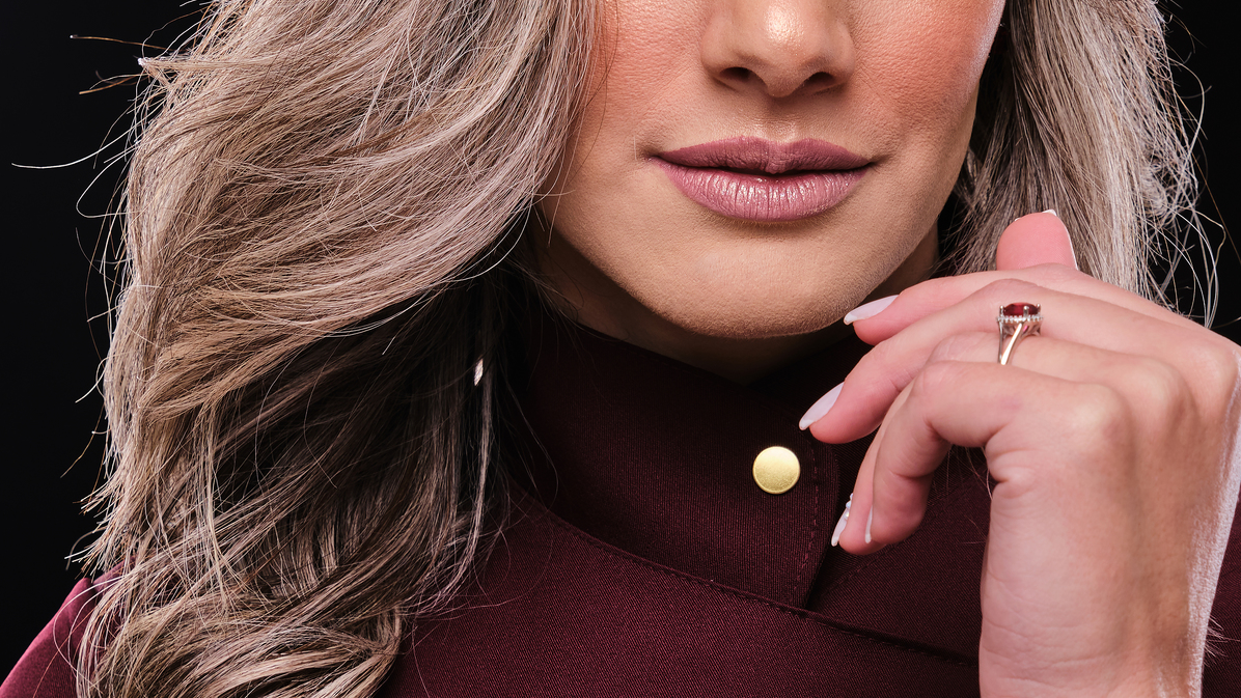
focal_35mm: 134
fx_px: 4410
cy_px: 416
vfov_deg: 9.1
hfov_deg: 16.0
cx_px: 619
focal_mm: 56.5
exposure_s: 1/125
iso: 160
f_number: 9
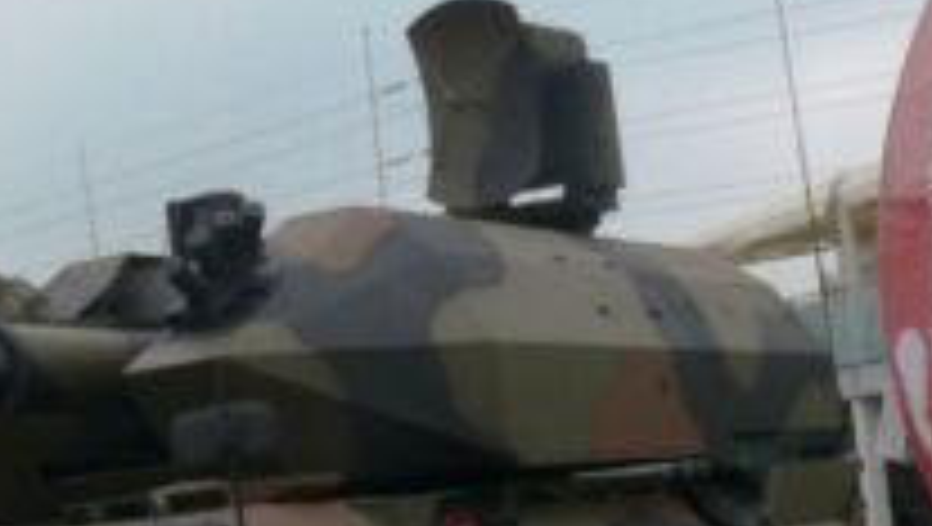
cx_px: 275
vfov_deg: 13.2
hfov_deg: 23.0
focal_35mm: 92
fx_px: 2276
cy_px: 236
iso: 100
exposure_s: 1/320
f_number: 5.6
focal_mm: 7.4
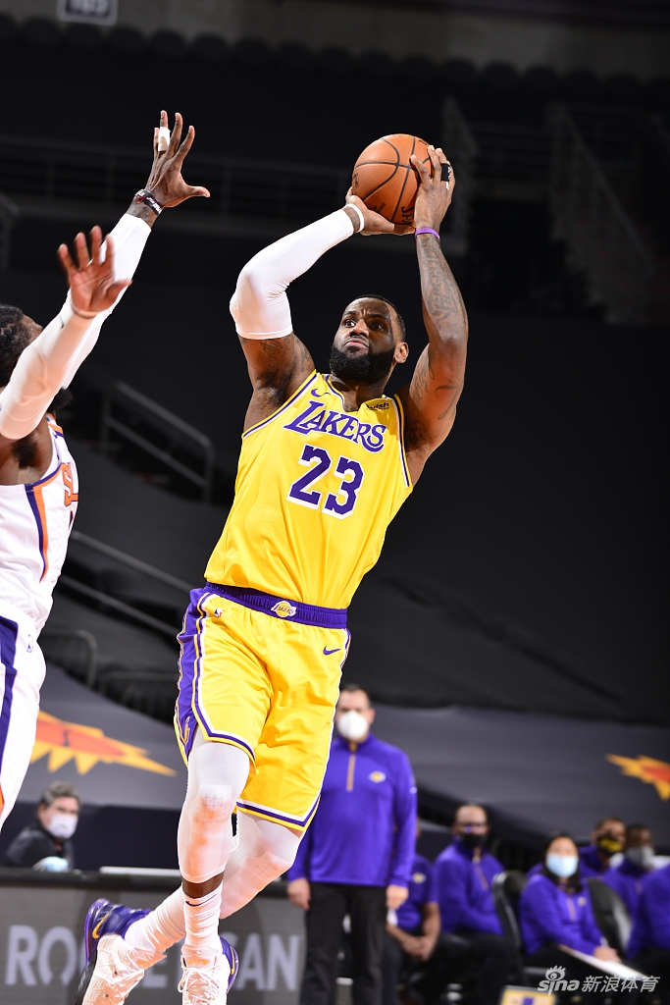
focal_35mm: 210
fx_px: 5860
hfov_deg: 6.5
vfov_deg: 9.8
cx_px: 335
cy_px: 502
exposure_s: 1/250
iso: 320
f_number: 5.6
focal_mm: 210
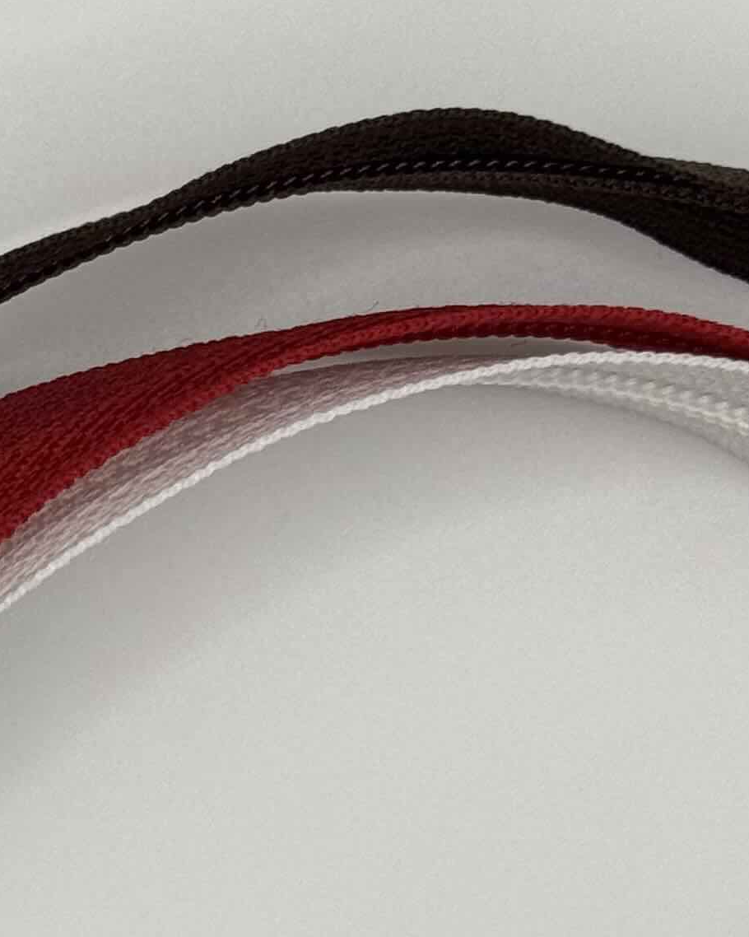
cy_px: 753
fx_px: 4601
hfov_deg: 9.2
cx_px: -128
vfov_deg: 11.6
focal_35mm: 166
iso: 64
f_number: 1.78
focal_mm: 6.76
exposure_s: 1/900
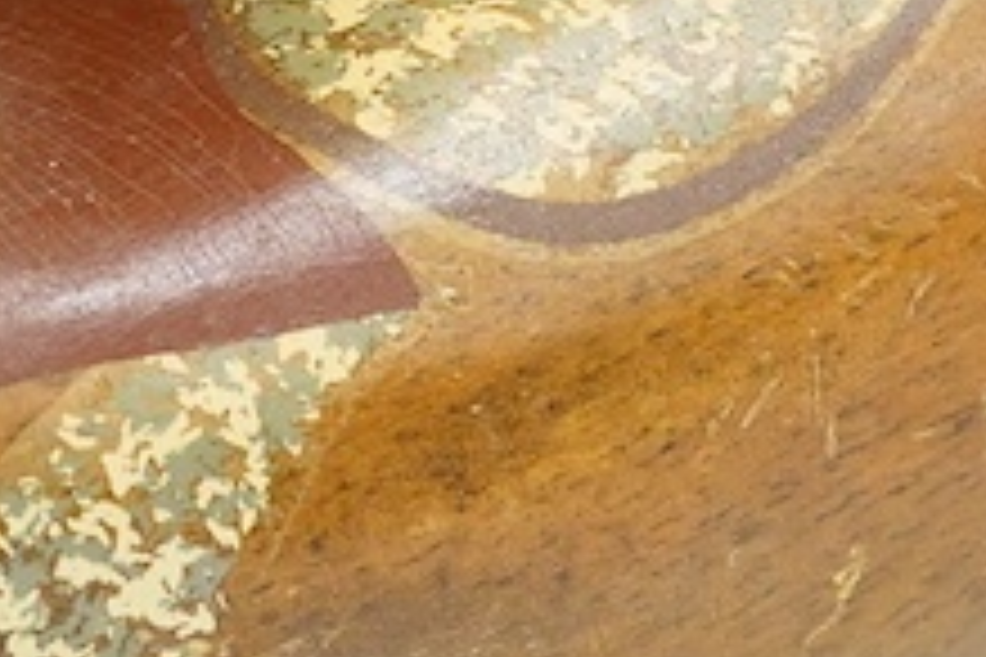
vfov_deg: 5.9
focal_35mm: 231
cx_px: -182
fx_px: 6326
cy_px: -234
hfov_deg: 8.8
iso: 2500
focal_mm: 30
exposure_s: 1/160
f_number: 8
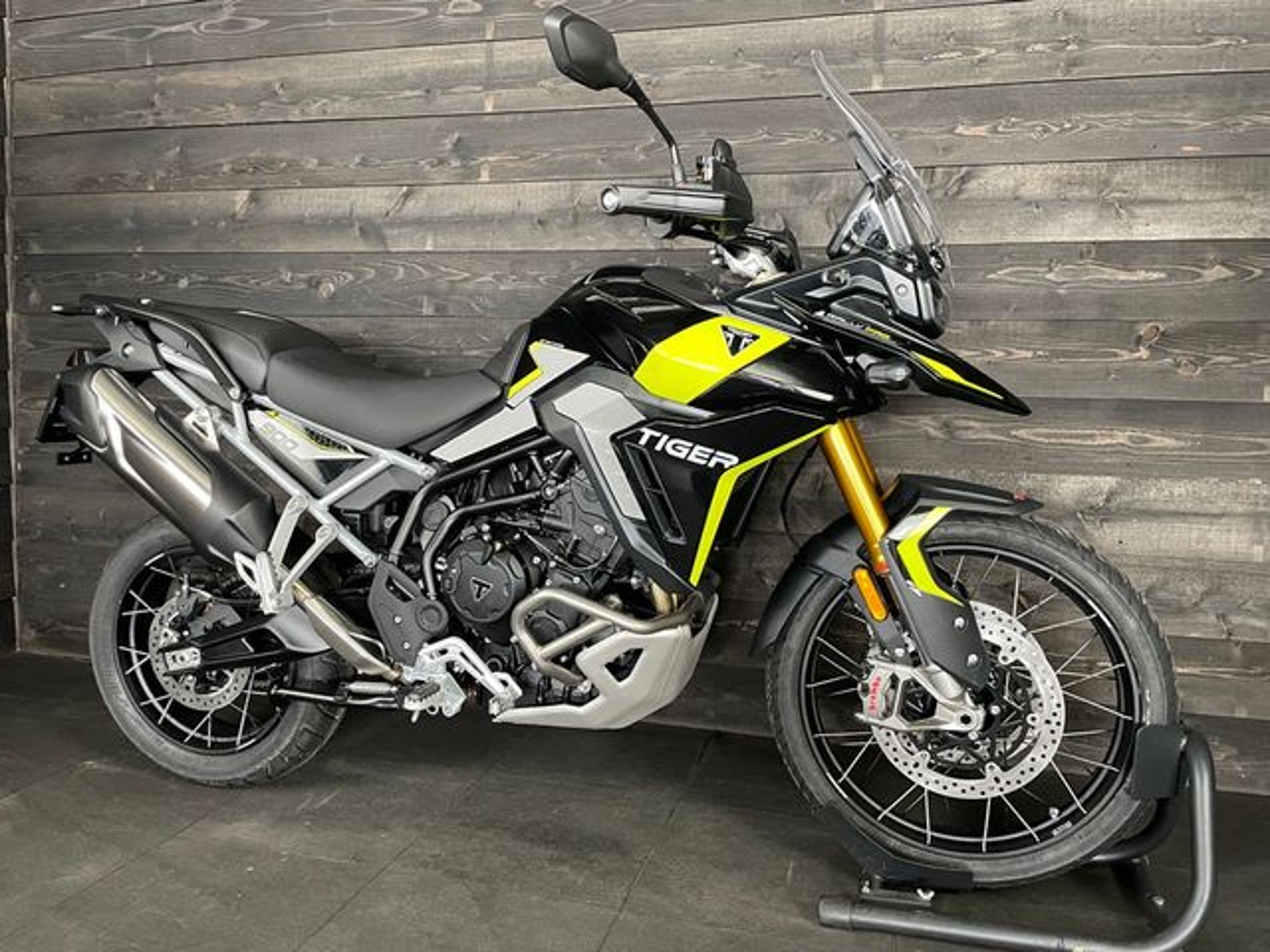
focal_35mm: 26
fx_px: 954
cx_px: 635
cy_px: 476
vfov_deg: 53.1
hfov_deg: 67.3
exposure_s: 1/50
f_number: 1.6
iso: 250
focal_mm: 4.2
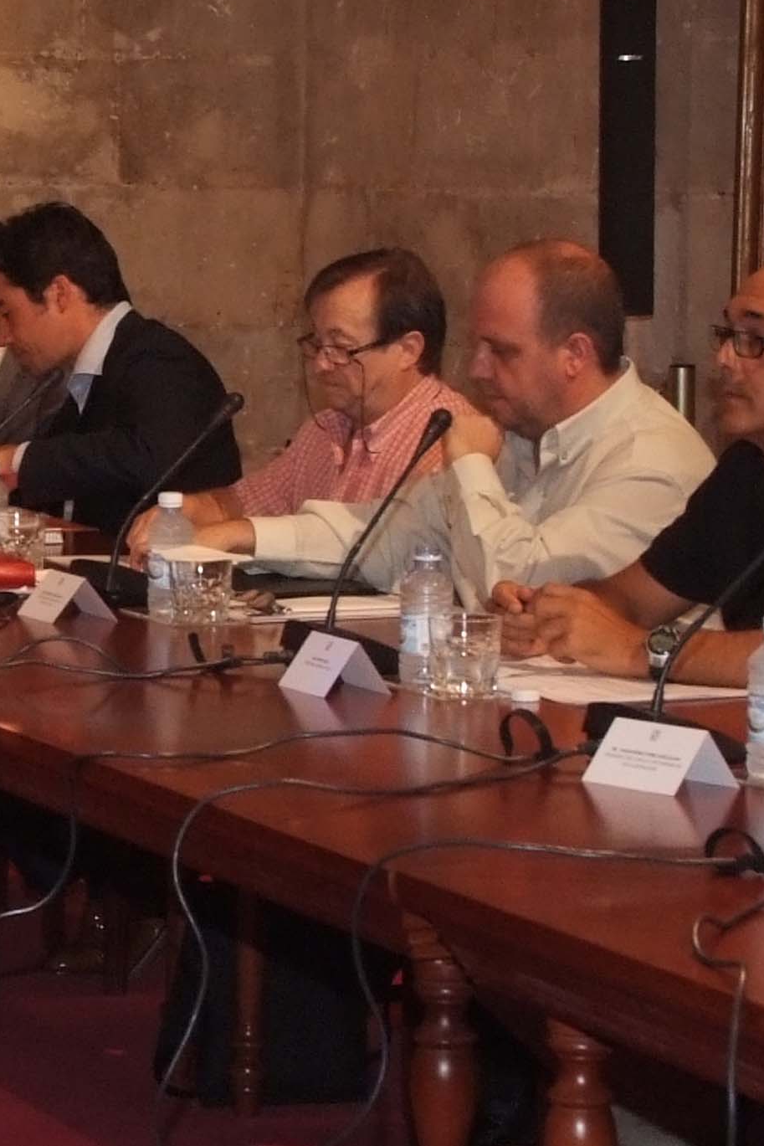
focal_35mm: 118
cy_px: 463
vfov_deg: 17.3
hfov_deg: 11.4
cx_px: -193
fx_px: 3755
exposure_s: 1/60
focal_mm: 25
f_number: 6.3
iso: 1000
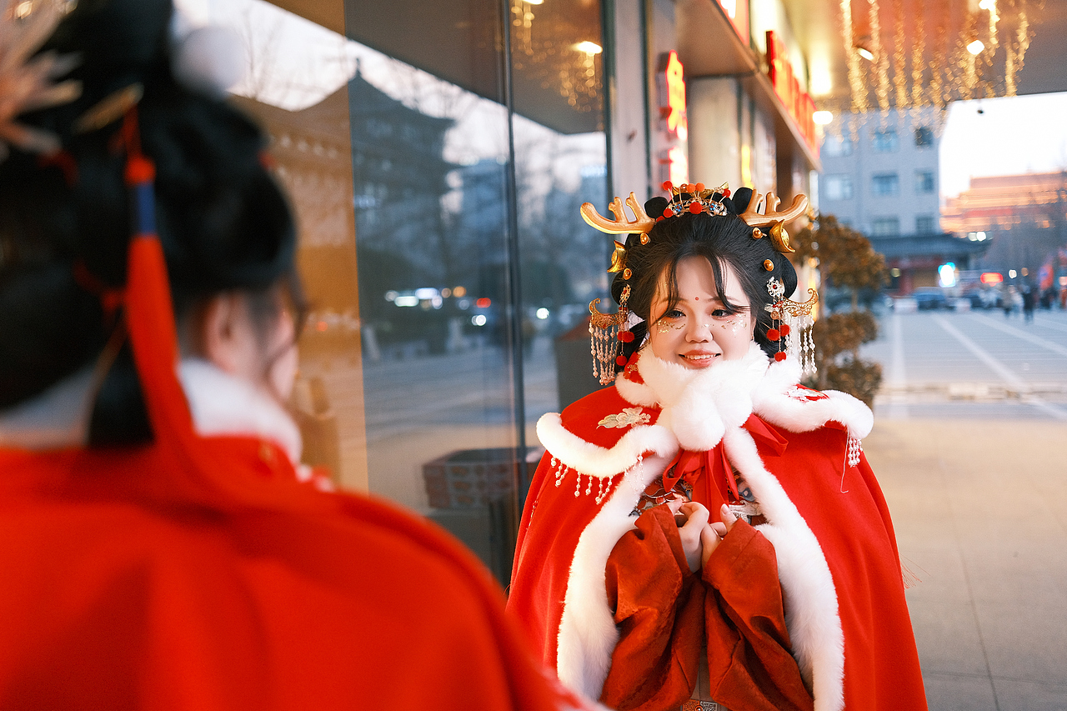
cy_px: 356
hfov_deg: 54.4
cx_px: 534
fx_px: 1037
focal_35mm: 35
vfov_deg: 37.8
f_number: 1.4
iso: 1250
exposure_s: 1/250
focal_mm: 23
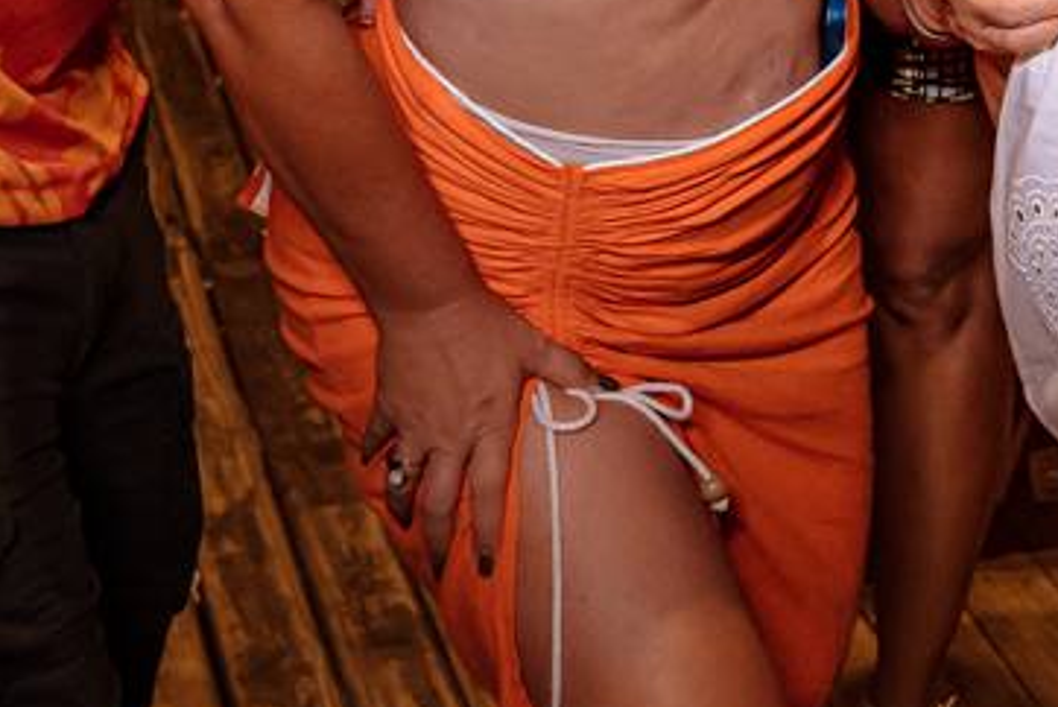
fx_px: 2707
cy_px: -237
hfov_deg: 21.1
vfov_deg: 14.2
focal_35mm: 92
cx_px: 1128
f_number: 2.5
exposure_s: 1/200
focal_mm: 15
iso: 800
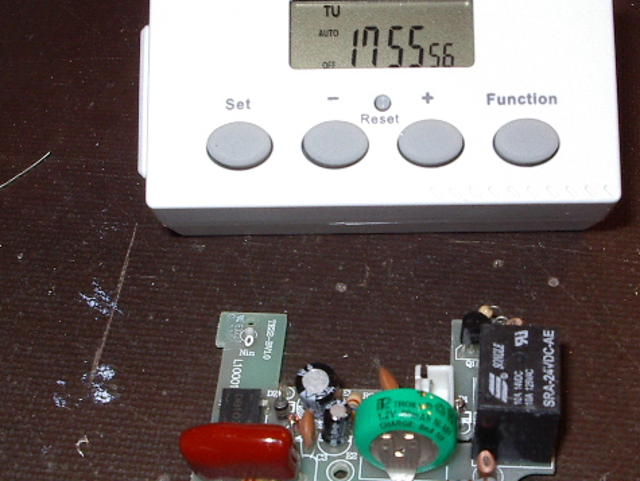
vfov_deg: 21.0
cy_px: 257
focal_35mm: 70
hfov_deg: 27.7
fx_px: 1295
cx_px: 371
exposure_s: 1/60
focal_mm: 7.8
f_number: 5.5
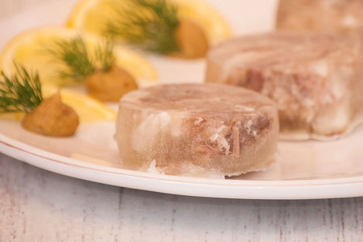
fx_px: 4245
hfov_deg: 4.9
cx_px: 196
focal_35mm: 421
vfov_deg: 3.3
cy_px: 74
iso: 1600
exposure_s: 1/60
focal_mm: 200
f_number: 5.6
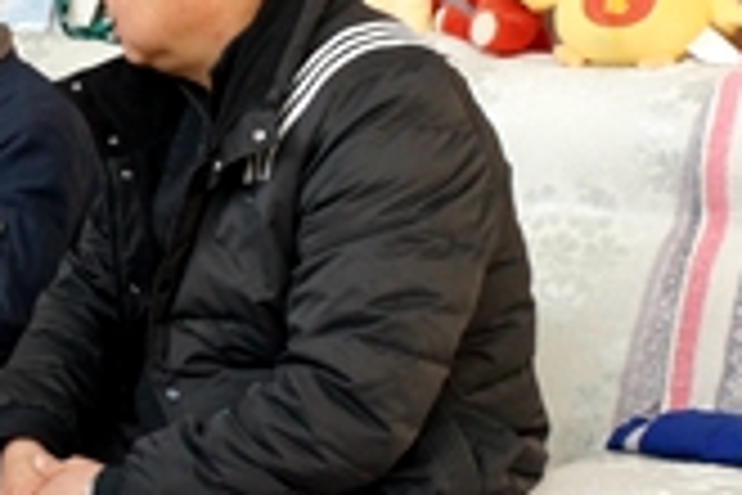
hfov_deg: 16.2
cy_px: 410
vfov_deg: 12.5
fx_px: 2246
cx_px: -535
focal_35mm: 109
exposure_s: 1/250
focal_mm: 20
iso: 1600
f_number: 8
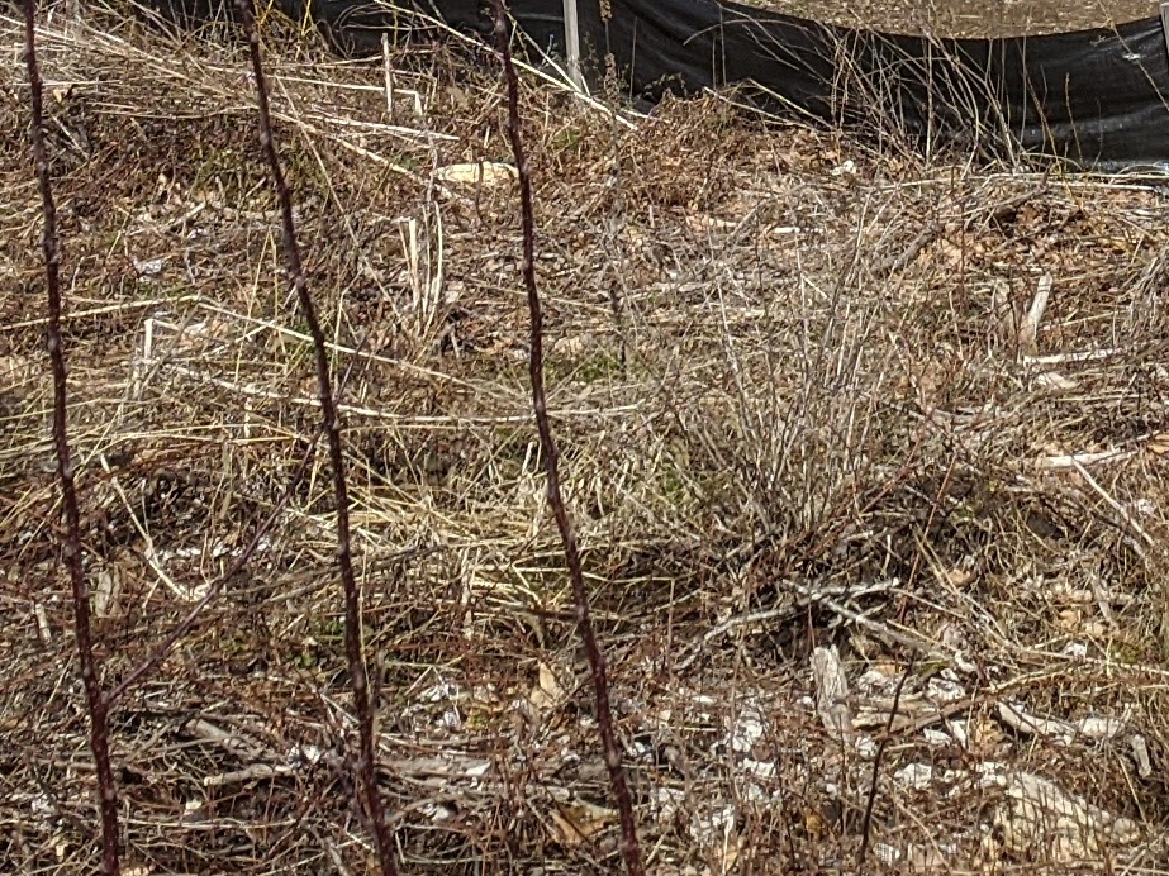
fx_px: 3849
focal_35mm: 114
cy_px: -416
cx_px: 978
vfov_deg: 12.4
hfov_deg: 17.1
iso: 50
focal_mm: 4.67
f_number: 2
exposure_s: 1/2114
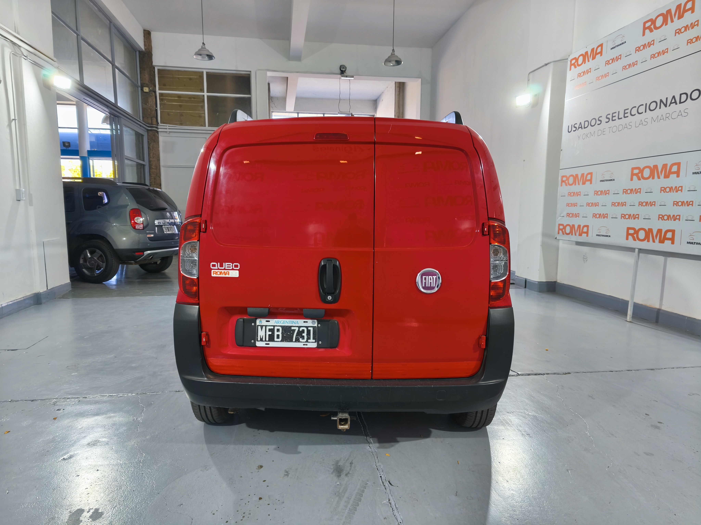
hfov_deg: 73.9
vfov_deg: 58.9
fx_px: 466
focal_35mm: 23
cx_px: 350
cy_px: 262
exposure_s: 1/50
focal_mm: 5.35
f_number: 1.7
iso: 320
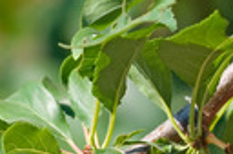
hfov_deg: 1.9
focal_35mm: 1088
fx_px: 7033
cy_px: 69
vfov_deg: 1.3
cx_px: 324
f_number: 8
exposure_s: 1/250
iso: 200
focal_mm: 170
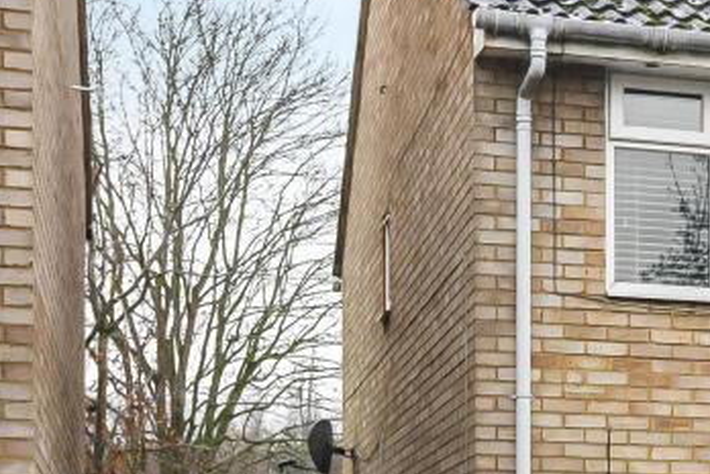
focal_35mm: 103
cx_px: 973
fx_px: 2031
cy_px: 472
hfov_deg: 18.2
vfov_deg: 13.1
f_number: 7.1
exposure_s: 1/80
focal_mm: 35
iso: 320
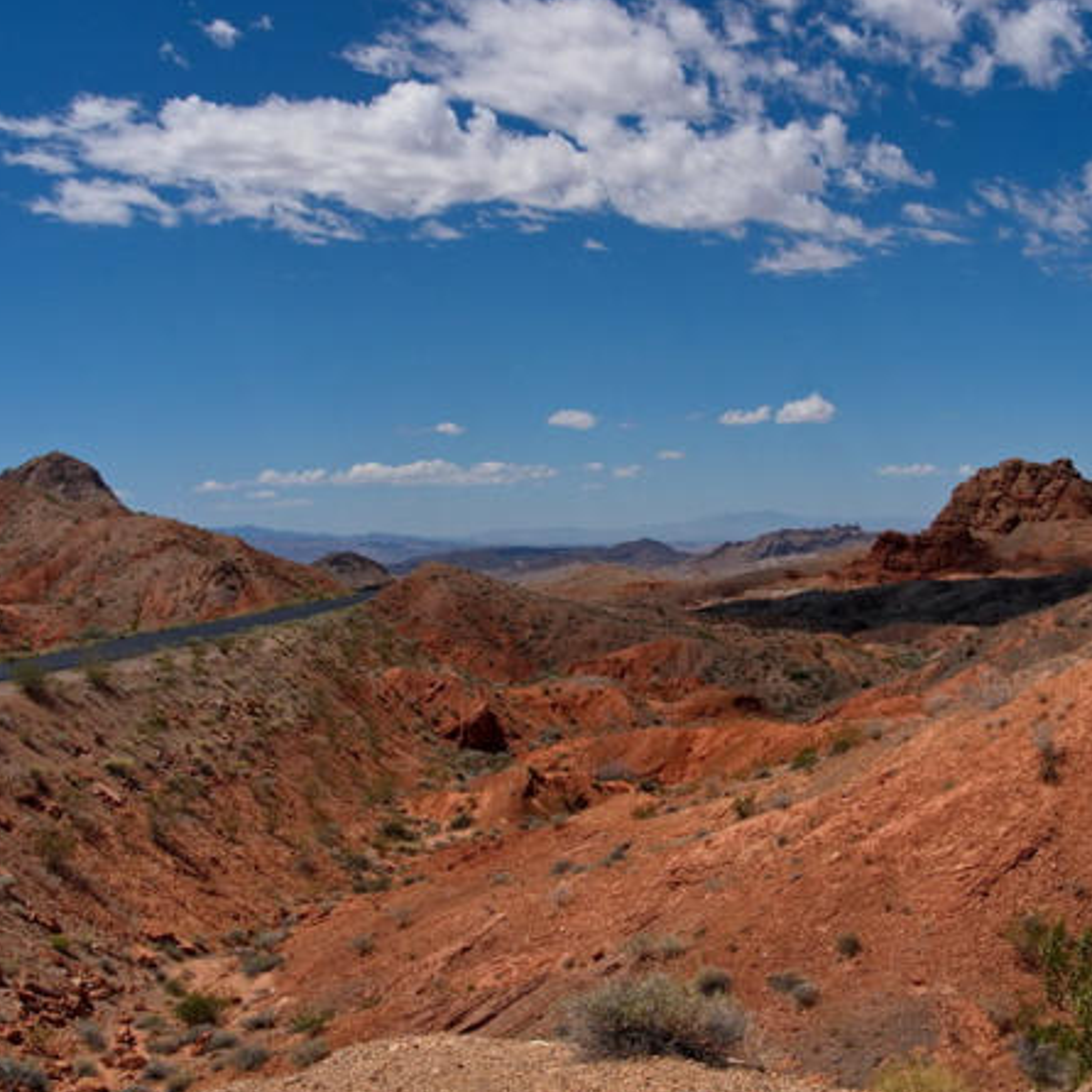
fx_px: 1463
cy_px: 551
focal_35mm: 41
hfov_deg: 40.8
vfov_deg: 40.9
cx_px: 627
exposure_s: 1/640
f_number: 11
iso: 250
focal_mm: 17
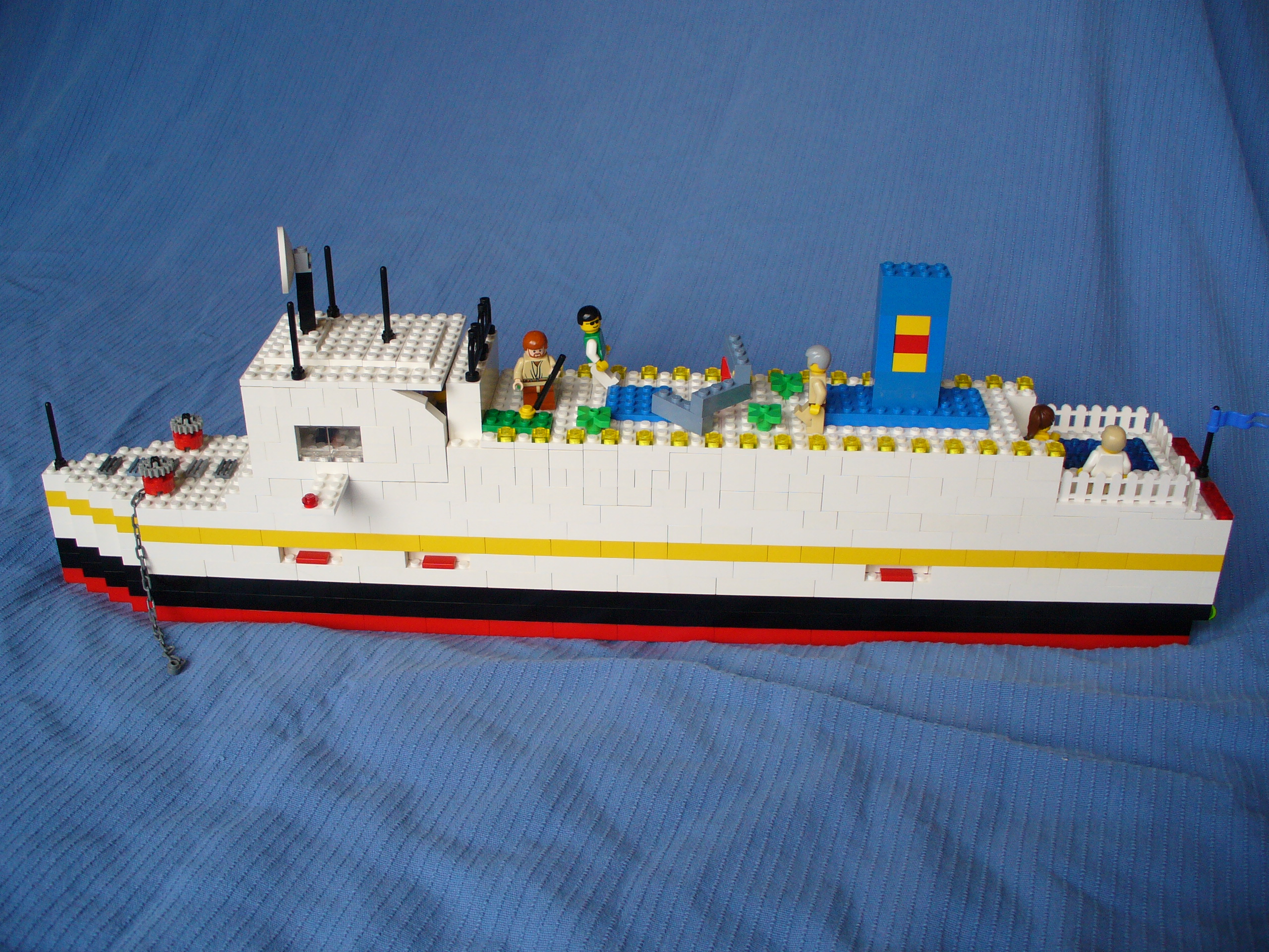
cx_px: 634
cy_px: 476
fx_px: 1356
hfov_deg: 50.1
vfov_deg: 38.7
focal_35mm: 37
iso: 100
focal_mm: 6.1
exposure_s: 1/30
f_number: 2.8
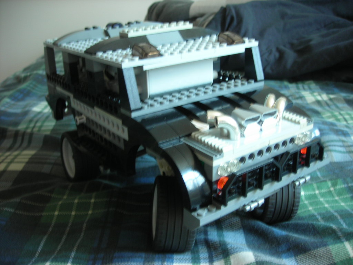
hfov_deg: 49.0
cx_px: 176
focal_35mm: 38
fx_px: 388
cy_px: 132
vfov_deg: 37.7
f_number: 3.2
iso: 50
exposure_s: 1/4.1
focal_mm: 6.3
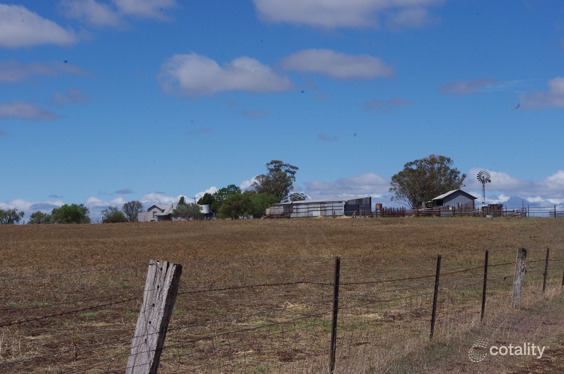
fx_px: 1283
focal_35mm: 82
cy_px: 187
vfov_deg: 16.6
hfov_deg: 24.8
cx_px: 282
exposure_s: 1/320
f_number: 20
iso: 400
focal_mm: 55
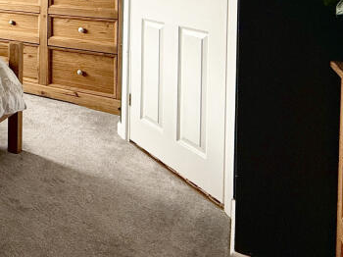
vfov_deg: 31.2
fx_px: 406
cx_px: -55
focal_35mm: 41
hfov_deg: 36.7
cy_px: -26
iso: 200
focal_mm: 2.22
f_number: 2.2
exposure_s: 1/100
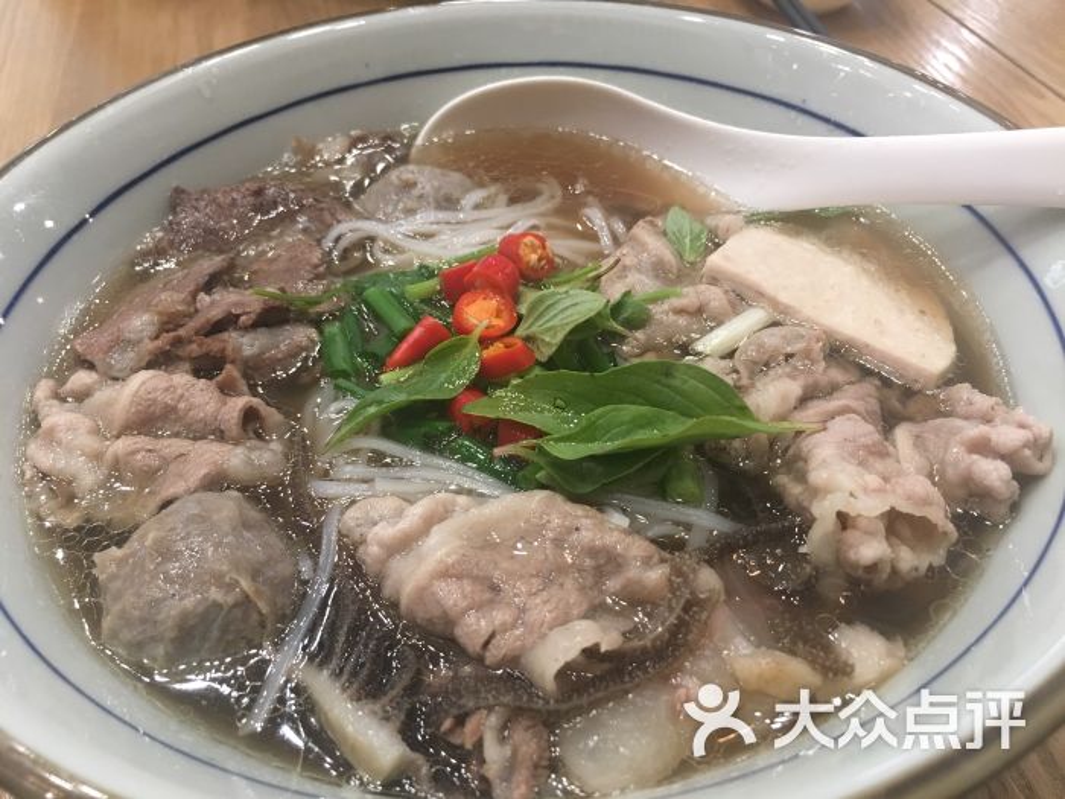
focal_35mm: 29
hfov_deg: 61.7
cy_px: 400
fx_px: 892
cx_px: 532
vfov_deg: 48.2
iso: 64
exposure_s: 1/17
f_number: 2.2
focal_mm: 4.15
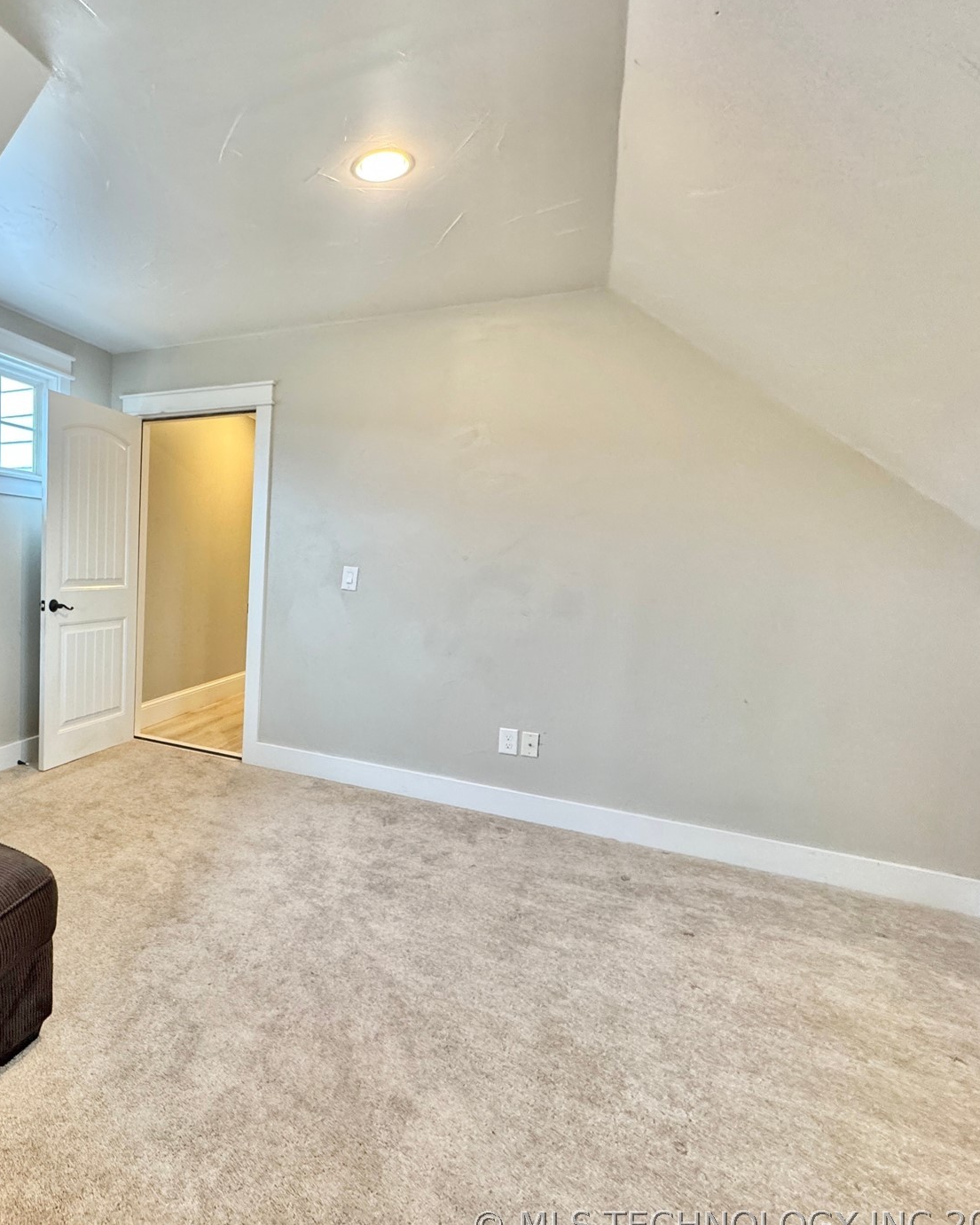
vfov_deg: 83.3
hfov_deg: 64.5
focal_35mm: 19
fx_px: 689
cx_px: 193
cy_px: 616
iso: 250
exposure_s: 1/120
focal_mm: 2.22
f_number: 2.2
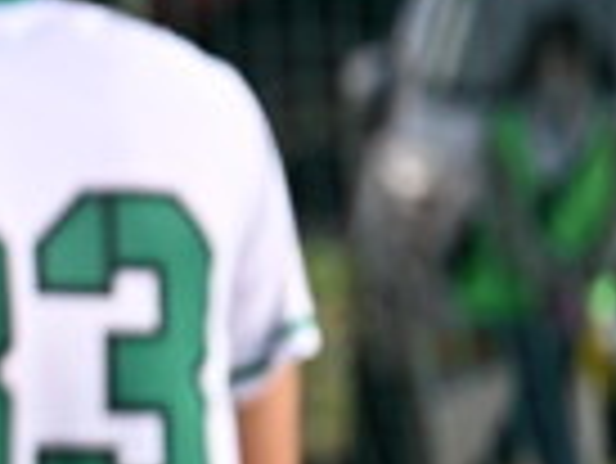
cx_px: -1084
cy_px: 185
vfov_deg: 0.6
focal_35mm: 2697
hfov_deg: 0.7
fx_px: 48036
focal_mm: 400
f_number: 5.6
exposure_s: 1/1250
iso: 400
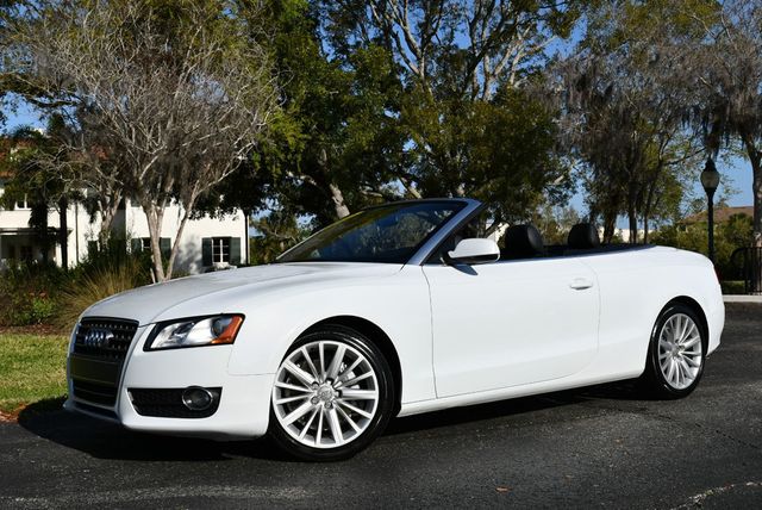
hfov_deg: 44.5
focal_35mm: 44
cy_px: 255
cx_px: 381
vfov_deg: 30.6
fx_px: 932
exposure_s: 1/400
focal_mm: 22
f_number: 10
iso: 100
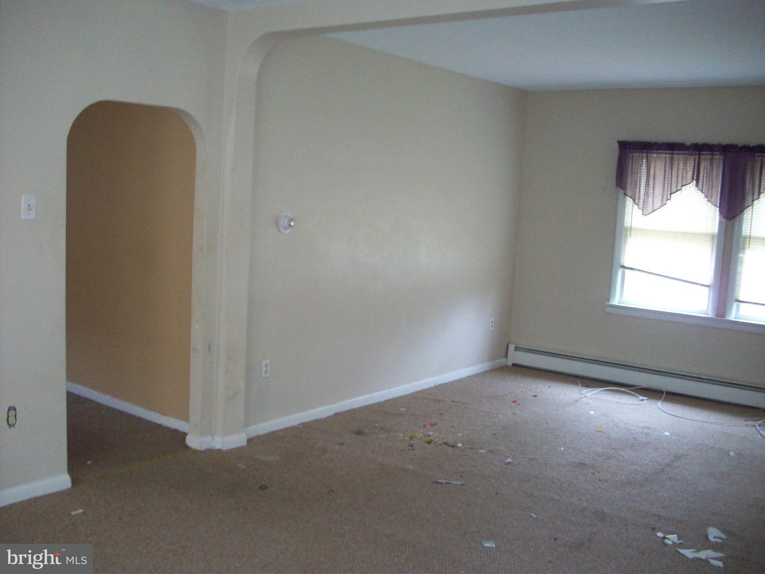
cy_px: 287
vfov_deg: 38.7
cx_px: 382
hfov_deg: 50.1
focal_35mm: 37
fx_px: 818
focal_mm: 6.2
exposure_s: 1/6.68
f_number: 2.8
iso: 160
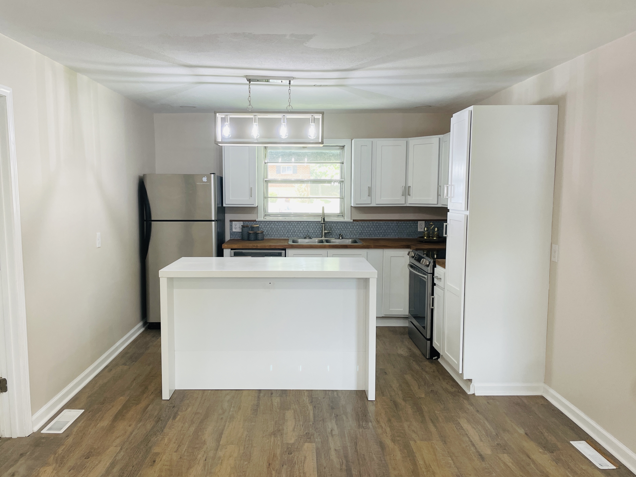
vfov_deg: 49.7
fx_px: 514
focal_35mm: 28
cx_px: 296
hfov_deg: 63.4
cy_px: 251
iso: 125
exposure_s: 1/120
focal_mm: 4.2
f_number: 1.6
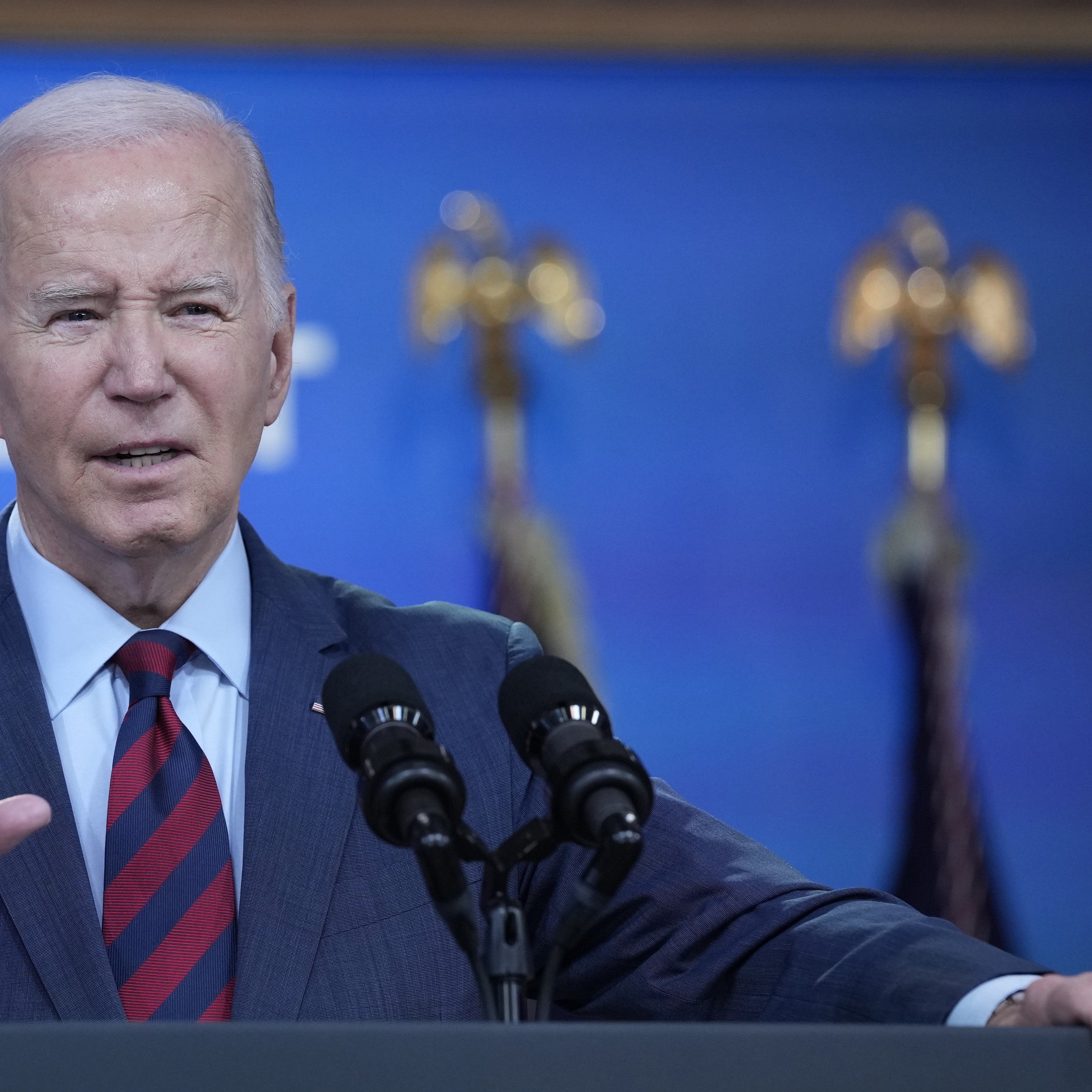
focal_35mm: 383
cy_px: 547
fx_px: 13669
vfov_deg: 4.6
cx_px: 318
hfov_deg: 4.6
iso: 1600
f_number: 3.5
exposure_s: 1/250
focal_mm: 200
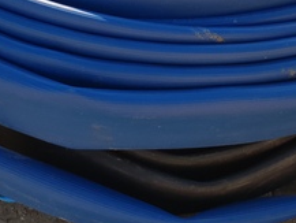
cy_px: -62
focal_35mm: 84
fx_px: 719
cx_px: 202
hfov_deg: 23.2
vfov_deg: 16.7
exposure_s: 1/734
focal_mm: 4.3
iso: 50
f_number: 2.4
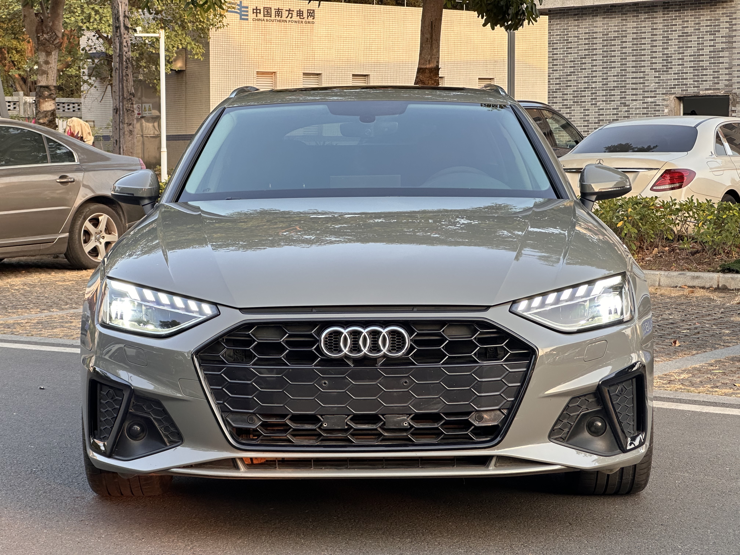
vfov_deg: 19.1
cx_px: 370
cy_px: 278
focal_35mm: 77
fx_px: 1646
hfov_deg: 25.3
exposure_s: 1/109
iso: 80
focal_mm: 9
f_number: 2.8
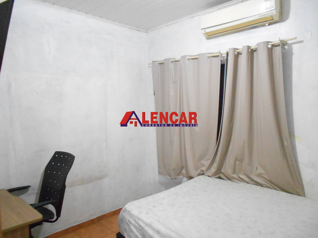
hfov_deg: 67.3
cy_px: 119
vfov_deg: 53.1
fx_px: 239
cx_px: 159
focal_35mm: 26
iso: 800
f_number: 3.2
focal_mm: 4.6
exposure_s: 1/13
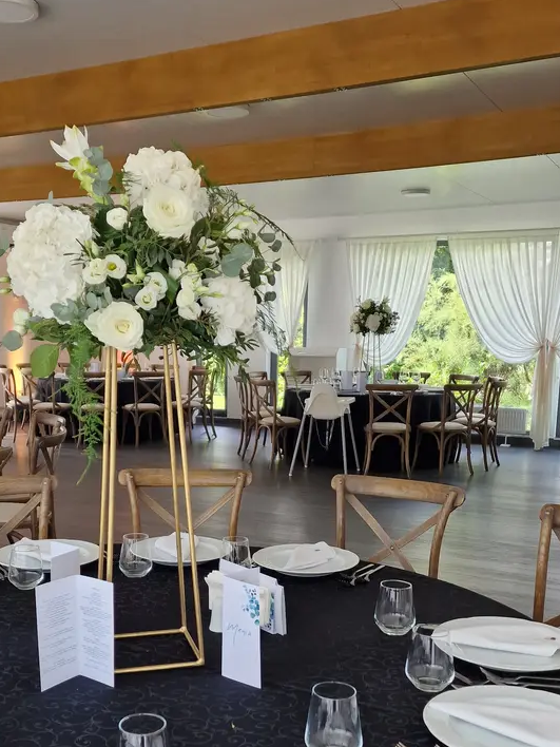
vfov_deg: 47.1
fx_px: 841
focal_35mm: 39
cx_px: 236
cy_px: 494
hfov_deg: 36.7
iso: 50
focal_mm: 6.4
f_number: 1.8
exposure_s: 1/180
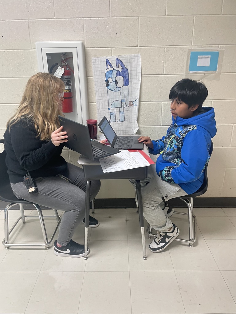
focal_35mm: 26
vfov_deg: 67.3
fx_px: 236
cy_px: 157
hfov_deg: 53.1
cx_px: 118
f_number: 1.6
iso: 125
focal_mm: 4.2
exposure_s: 1/60
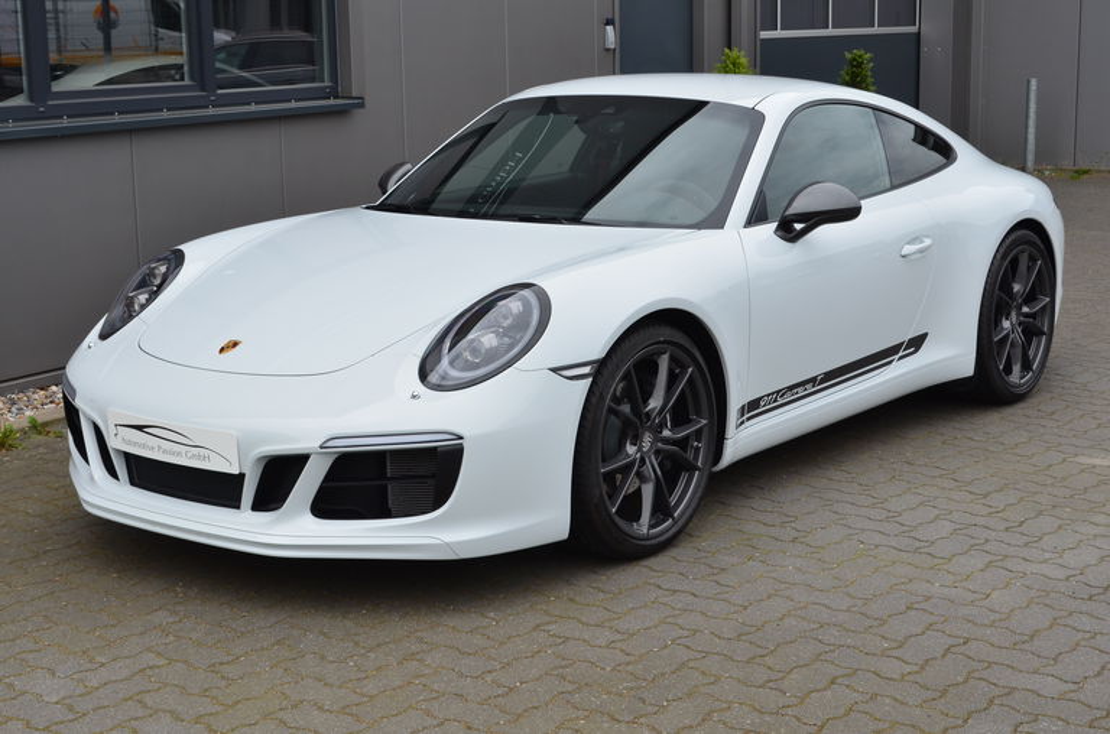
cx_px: 555
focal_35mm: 57
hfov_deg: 35.1
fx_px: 1753
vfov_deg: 23.7
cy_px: 367
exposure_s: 1/250
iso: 360
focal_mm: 38
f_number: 10
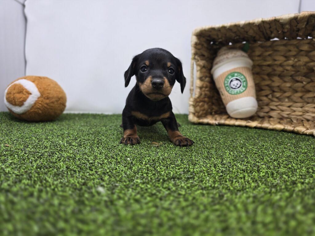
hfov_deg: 73.9
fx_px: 209
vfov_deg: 58.9
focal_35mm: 23
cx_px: 158
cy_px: 118
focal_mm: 6.3
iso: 32
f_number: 1.7
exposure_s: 1/67
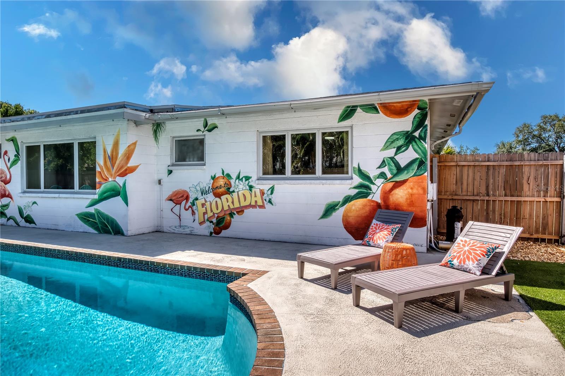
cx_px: 282
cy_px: 188
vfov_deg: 59.5
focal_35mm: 21
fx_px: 329
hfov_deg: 81.2
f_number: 13
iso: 100
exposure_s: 1/90
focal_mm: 14
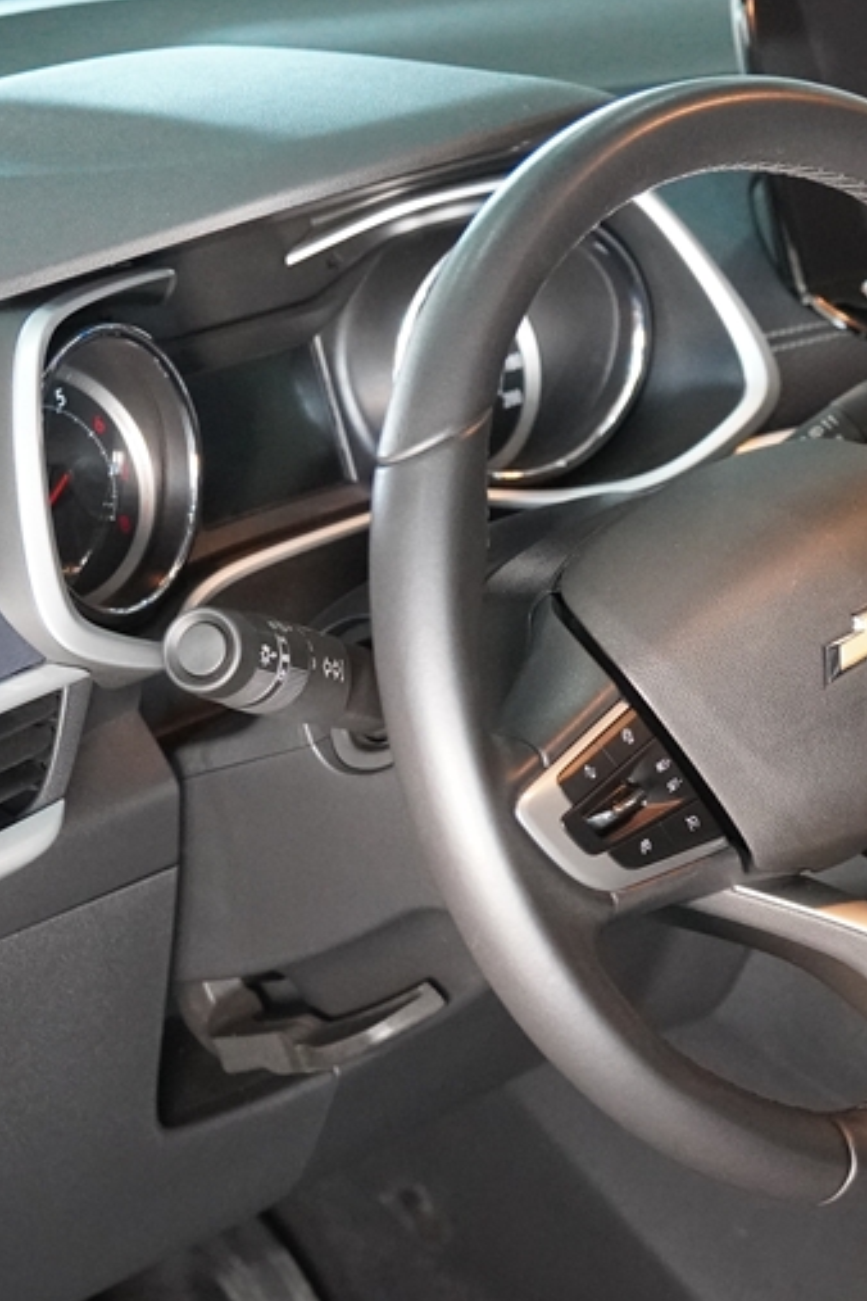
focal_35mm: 103
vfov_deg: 19.8
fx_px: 3721
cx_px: 877
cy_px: 612
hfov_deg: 13.1
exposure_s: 1/160
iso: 4000
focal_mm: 34
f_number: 2.8
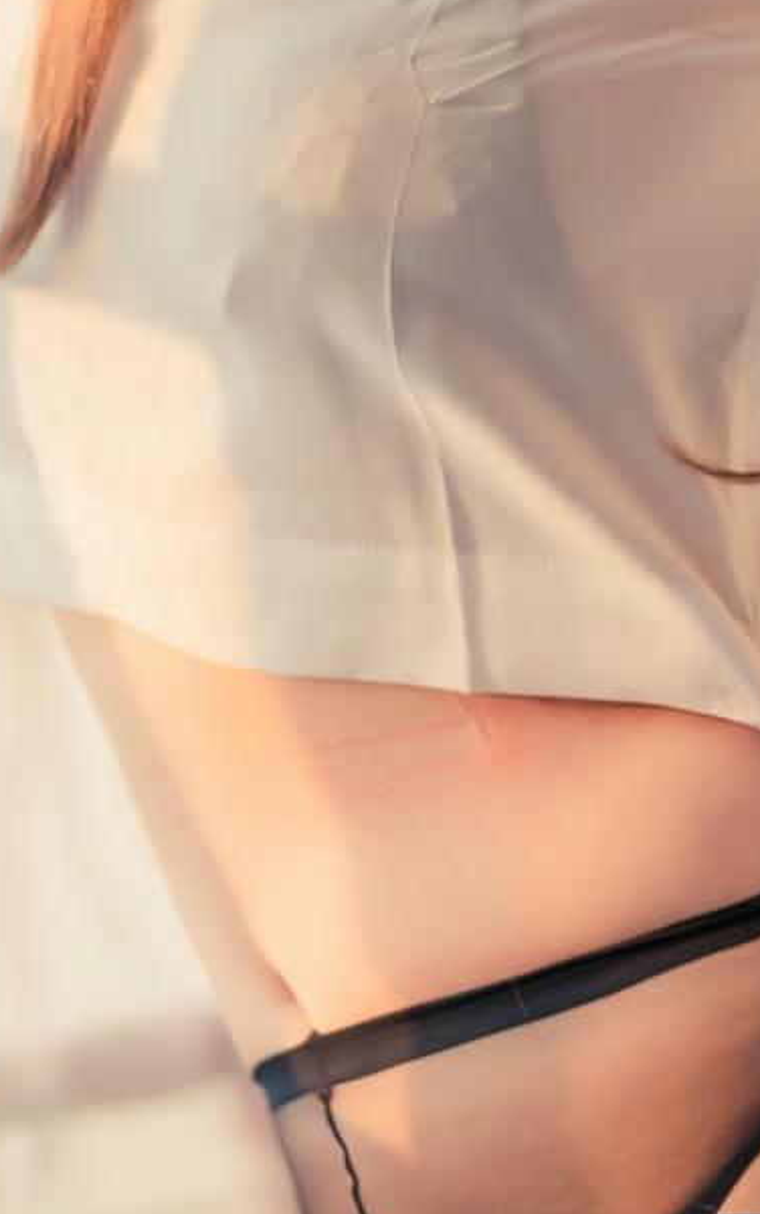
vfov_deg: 11.8
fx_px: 5895
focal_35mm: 178
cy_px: 418
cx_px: 507
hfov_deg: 7.4
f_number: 2
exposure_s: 1/500
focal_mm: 35
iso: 250
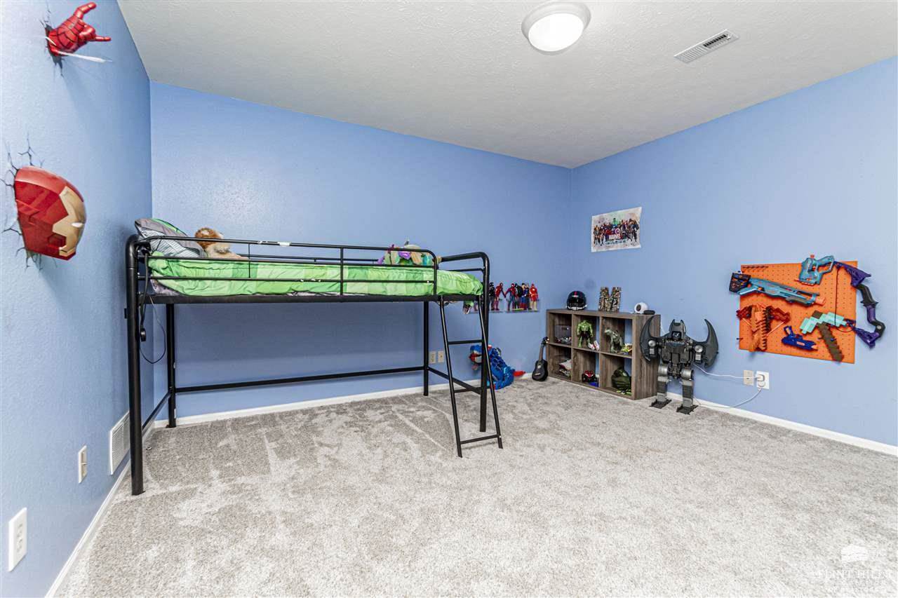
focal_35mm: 15
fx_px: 374
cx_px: 449
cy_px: 299
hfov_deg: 100.4
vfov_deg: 77.3
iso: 800
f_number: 10
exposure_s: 1/60
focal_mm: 10
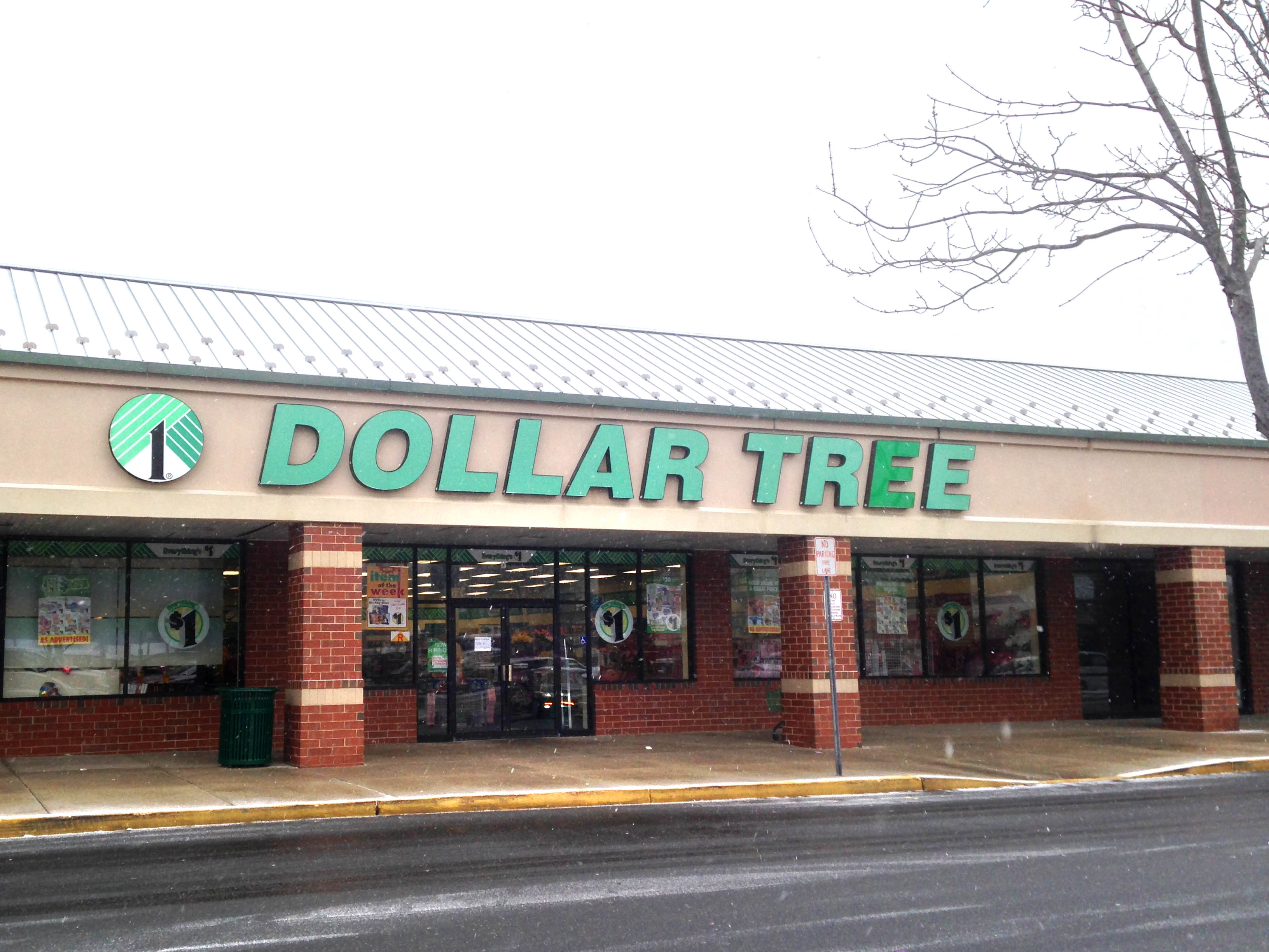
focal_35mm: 33
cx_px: 634
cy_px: 476
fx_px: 1210
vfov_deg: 42.9
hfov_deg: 55.4
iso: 50
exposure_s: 1/298
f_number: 2.4
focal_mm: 4.12
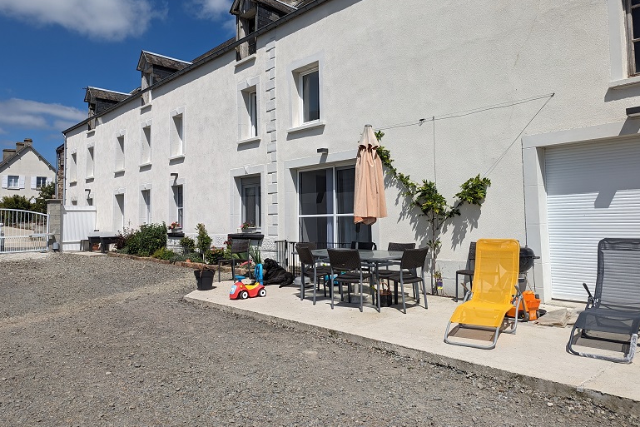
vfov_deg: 49.5
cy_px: 190
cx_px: 316
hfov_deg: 69.4
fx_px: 462
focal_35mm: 26
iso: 49
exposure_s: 1/3906
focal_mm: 6.81
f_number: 1.85
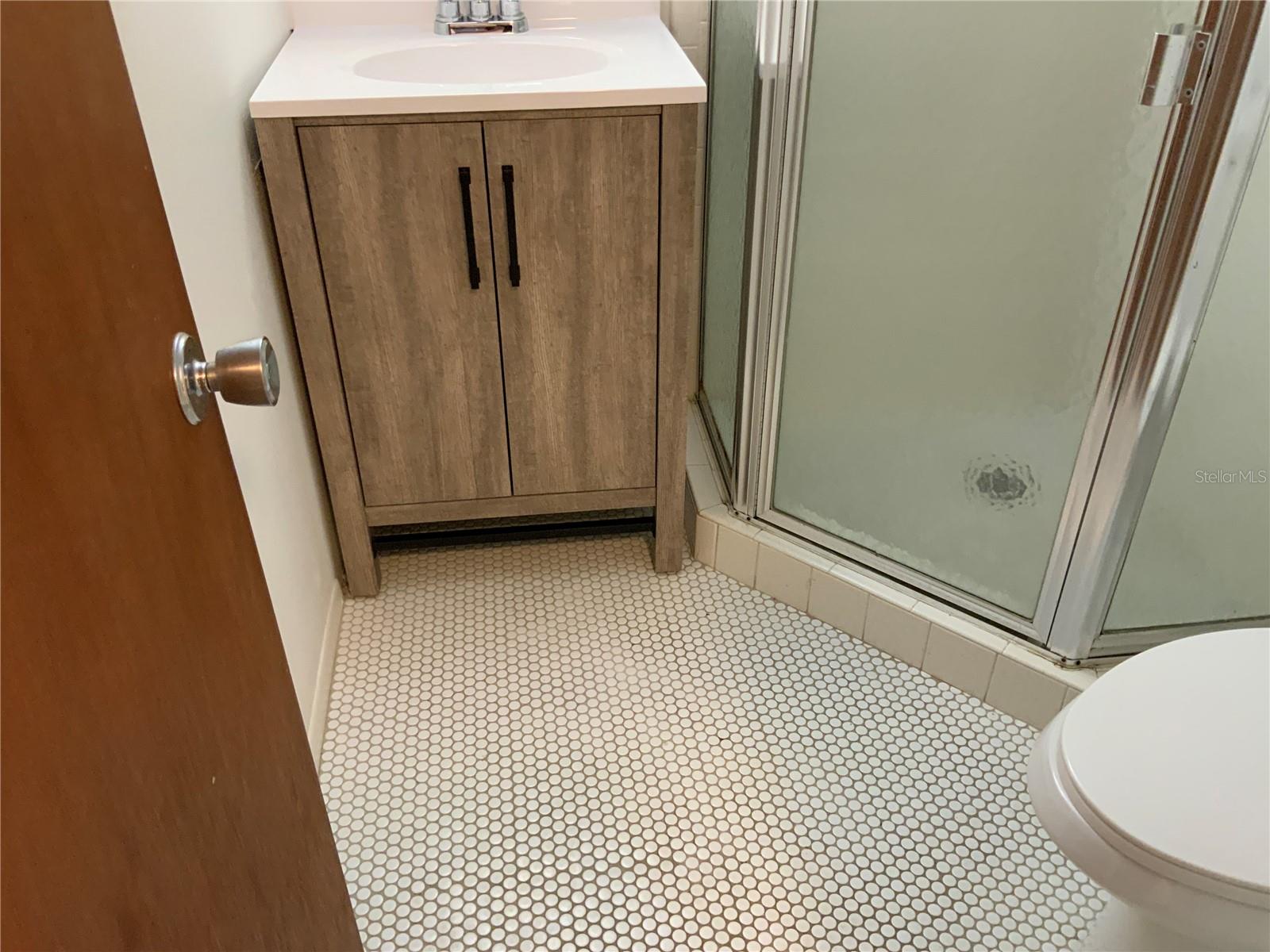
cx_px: 635
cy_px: 476
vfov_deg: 48.2
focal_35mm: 29
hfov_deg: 61.7
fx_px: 1064
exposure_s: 1/60
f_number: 1.8
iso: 250
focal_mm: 3
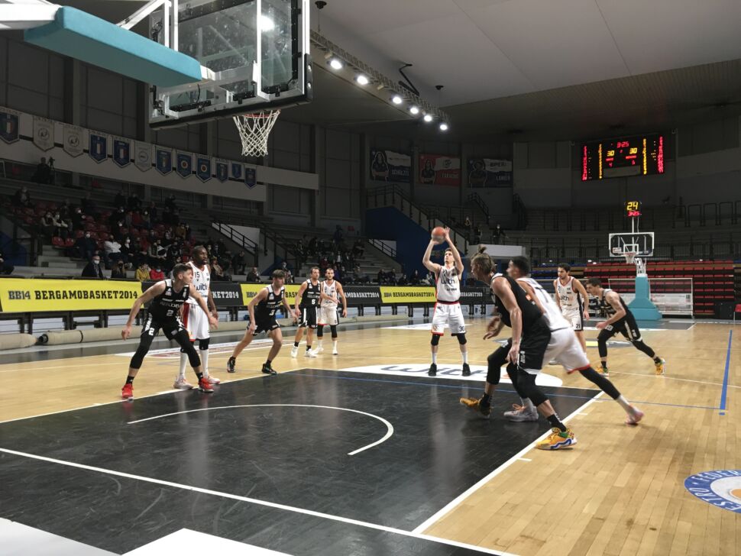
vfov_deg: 48.2
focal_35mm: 29
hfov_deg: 61.6
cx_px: 370
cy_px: 278
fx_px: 621
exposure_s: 1/33
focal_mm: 4.15
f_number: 2.2
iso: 50
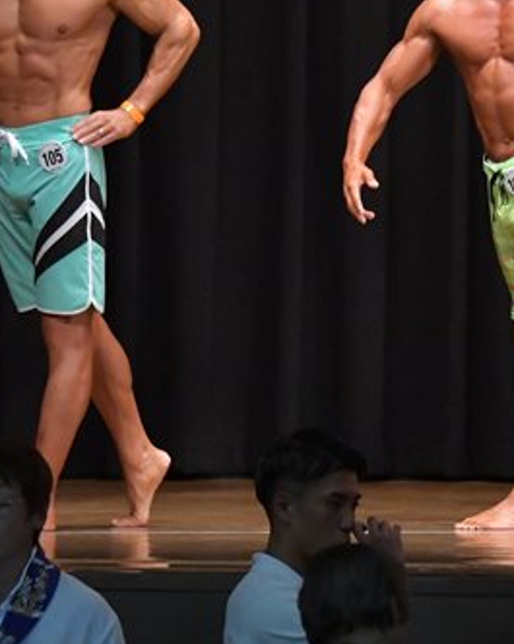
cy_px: 173
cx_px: 515
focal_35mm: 401
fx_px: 7636
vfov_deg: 4.8
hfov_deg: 3.9
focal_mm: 122
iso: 6400
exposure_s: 1/400
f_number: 5.6
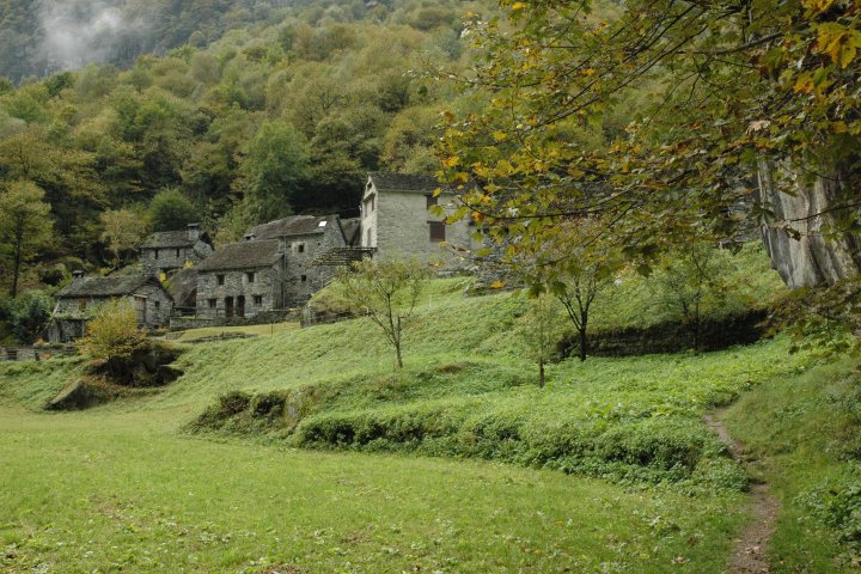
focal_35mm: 38
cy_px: 287
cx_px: 430
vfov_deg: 35.5
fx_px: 897
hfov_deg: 51.3
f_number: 8
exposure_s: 1/250
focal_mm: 25
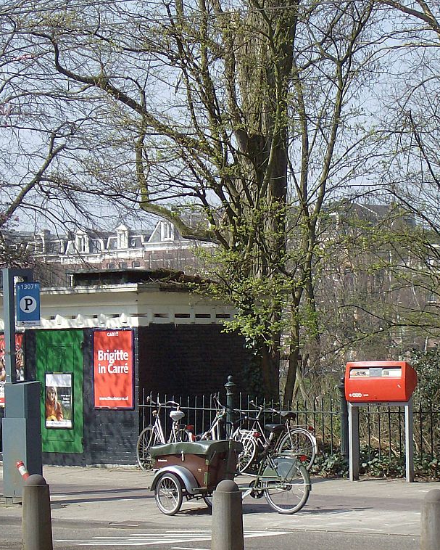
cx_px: 217
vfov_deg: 13.6
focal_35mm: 142
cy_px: 276
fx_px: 2310
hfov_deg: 10.9
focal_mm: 18
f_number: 4.8
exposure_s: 1/498
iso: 100
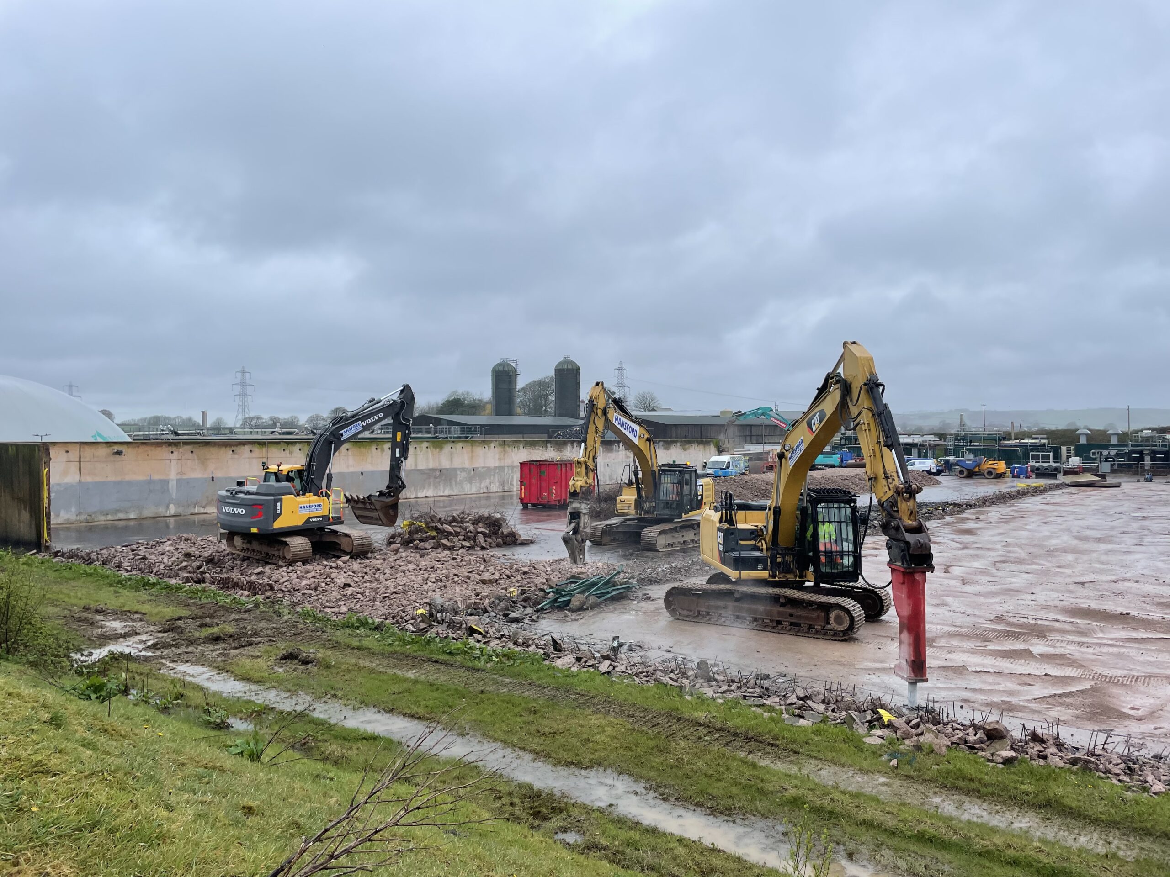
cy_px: 438
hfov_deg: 67.3
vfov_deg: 53.1
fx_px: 879
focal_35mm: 26
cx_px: 585
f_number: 1.6
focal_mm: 4.2
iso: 32
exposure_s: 1/1887
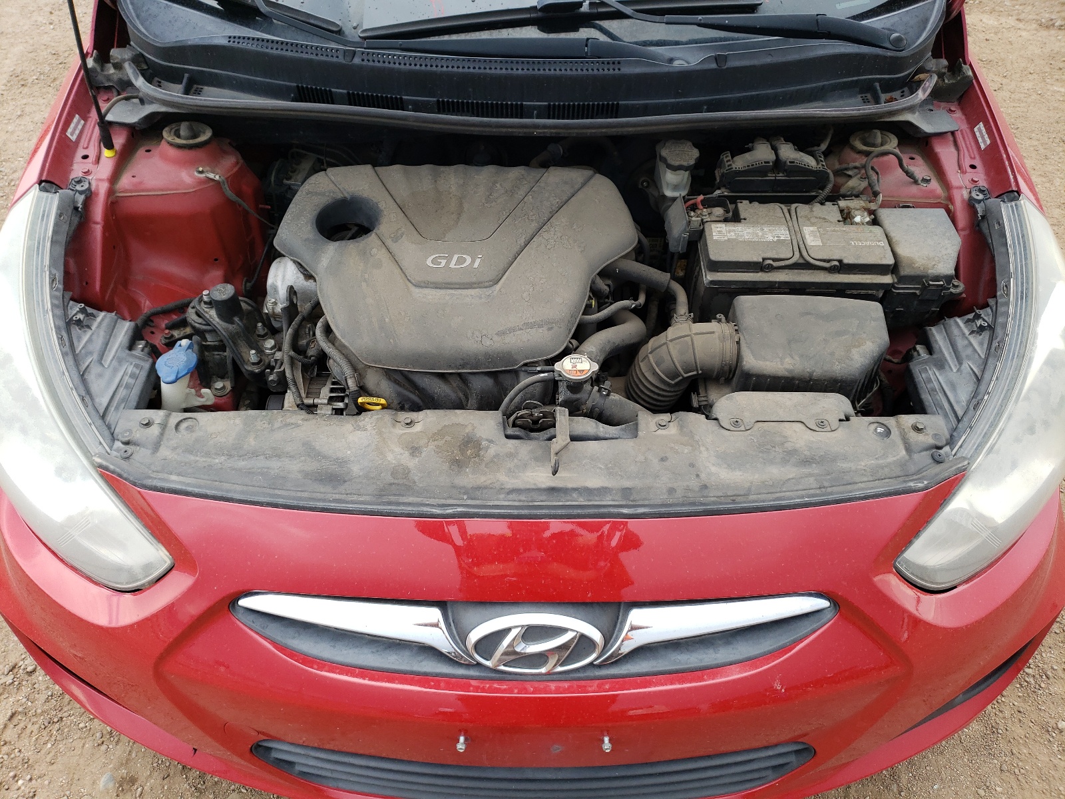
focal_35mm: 26
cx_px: 532
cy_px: 400
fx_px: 800
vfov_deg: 53.1
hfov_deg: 67.3
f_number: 1.5
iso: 50
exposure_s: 1/417
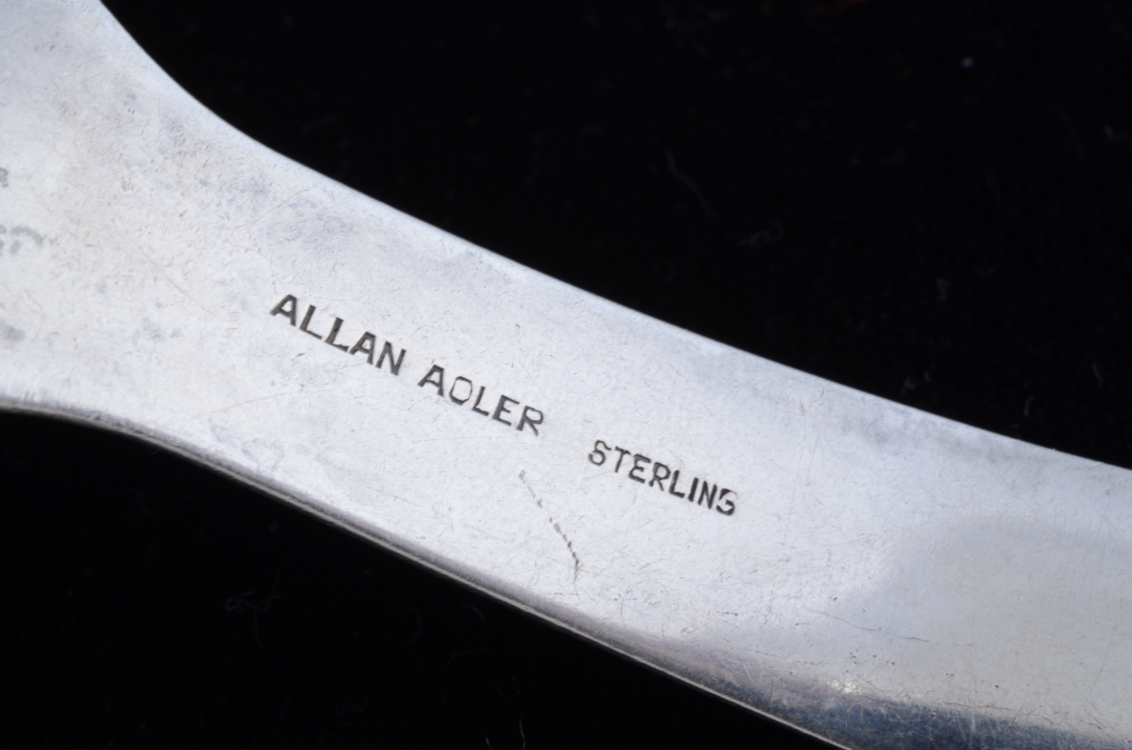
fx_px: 2824
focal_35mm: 90
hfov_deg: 22.7
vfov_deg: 15.1
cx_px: 566
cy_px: 375
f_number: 22
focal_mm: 60
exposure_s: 1/125
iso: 400
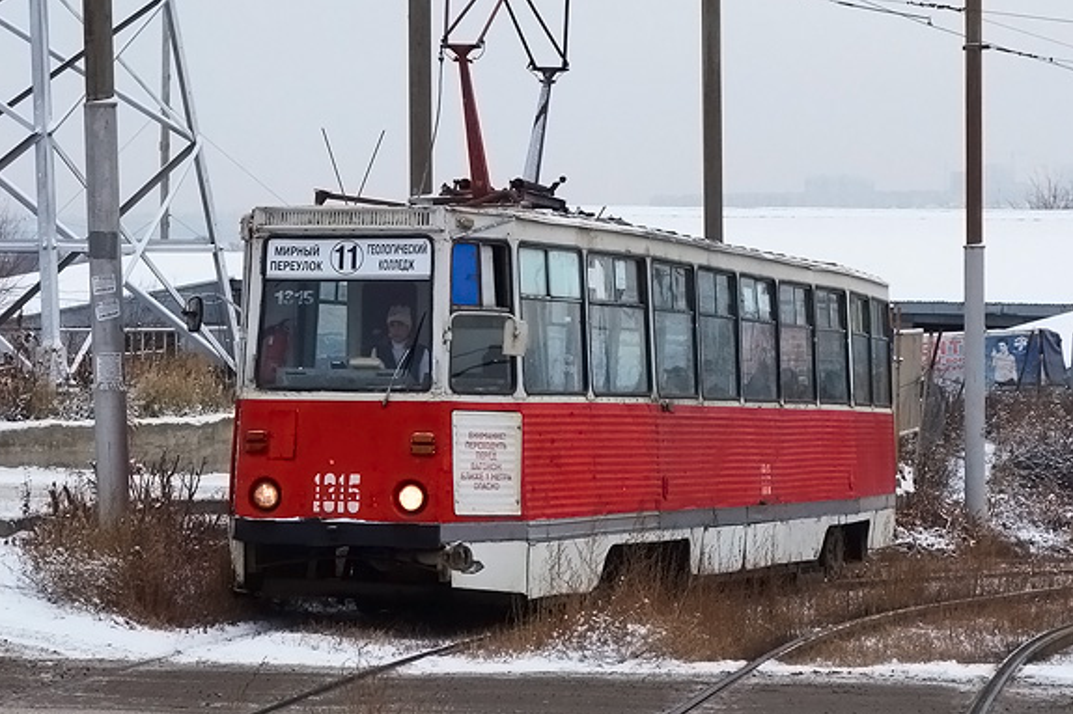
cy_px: 69
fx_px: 3546
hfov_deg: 17.2
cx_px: 409
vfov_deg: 11.4
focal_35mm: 119
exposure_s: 1/500
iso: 125
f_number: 5
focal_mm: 21.08
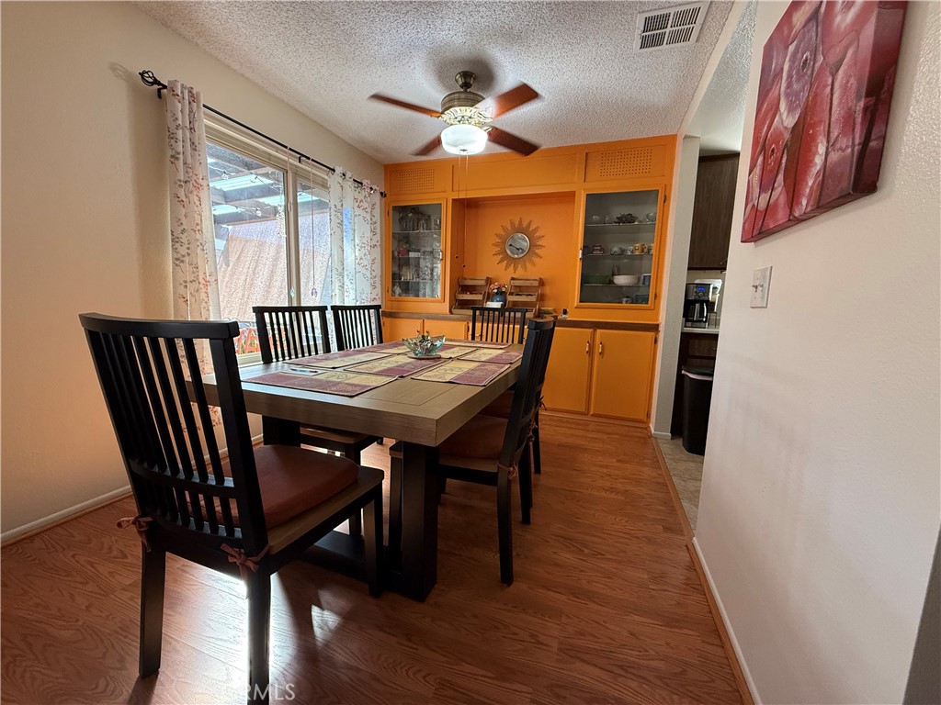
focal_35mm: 14
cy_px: 352
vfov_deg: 85.7
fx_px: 381
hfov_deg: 102.1
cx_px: 470
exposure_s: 1/99
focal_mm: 2.22
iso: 320
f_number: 2.2
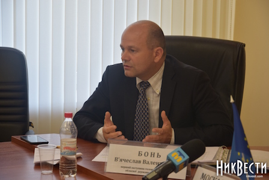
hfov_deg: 18.2
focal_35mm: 112
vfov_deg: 12.2
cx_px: 134
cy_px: 90
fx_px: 841
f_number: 5.3
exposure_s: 1/100
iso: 400
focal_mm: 75
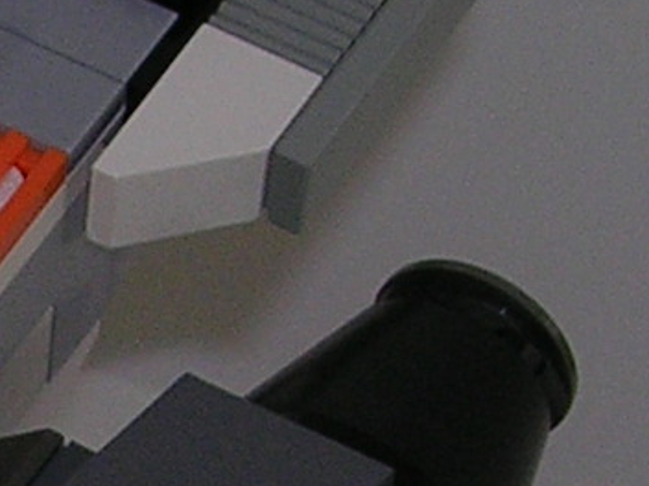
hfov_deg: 5.9
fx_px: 6112
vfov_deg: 4.5
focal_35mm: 326
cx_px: -680
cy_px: 799
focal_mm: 8.5
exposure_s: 1/60.1
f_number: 3.3
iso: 50
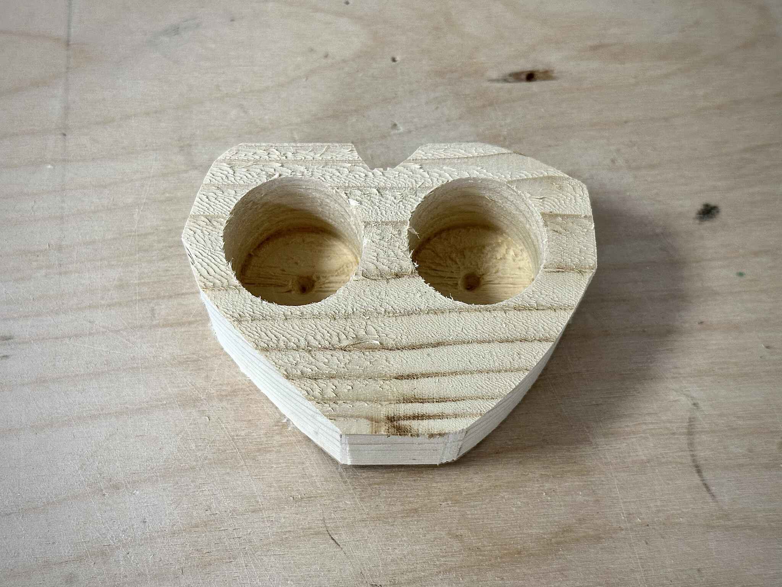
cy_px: 294
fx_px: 1084
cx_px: 391
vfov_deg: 30.3
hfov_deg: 39.7
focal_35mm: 48
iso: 64
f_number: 1.78
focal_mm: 6.86
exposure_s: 1/60
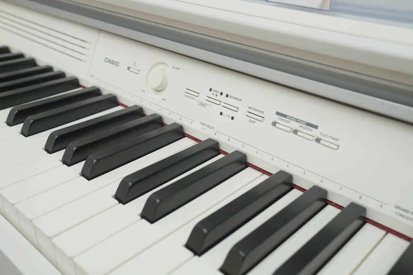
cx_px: 206
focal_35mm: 36
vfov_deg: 36.8
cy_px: 138
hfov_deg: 53.1
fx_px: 413
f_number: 4.5
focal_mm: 24
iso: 500
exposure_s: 1/320
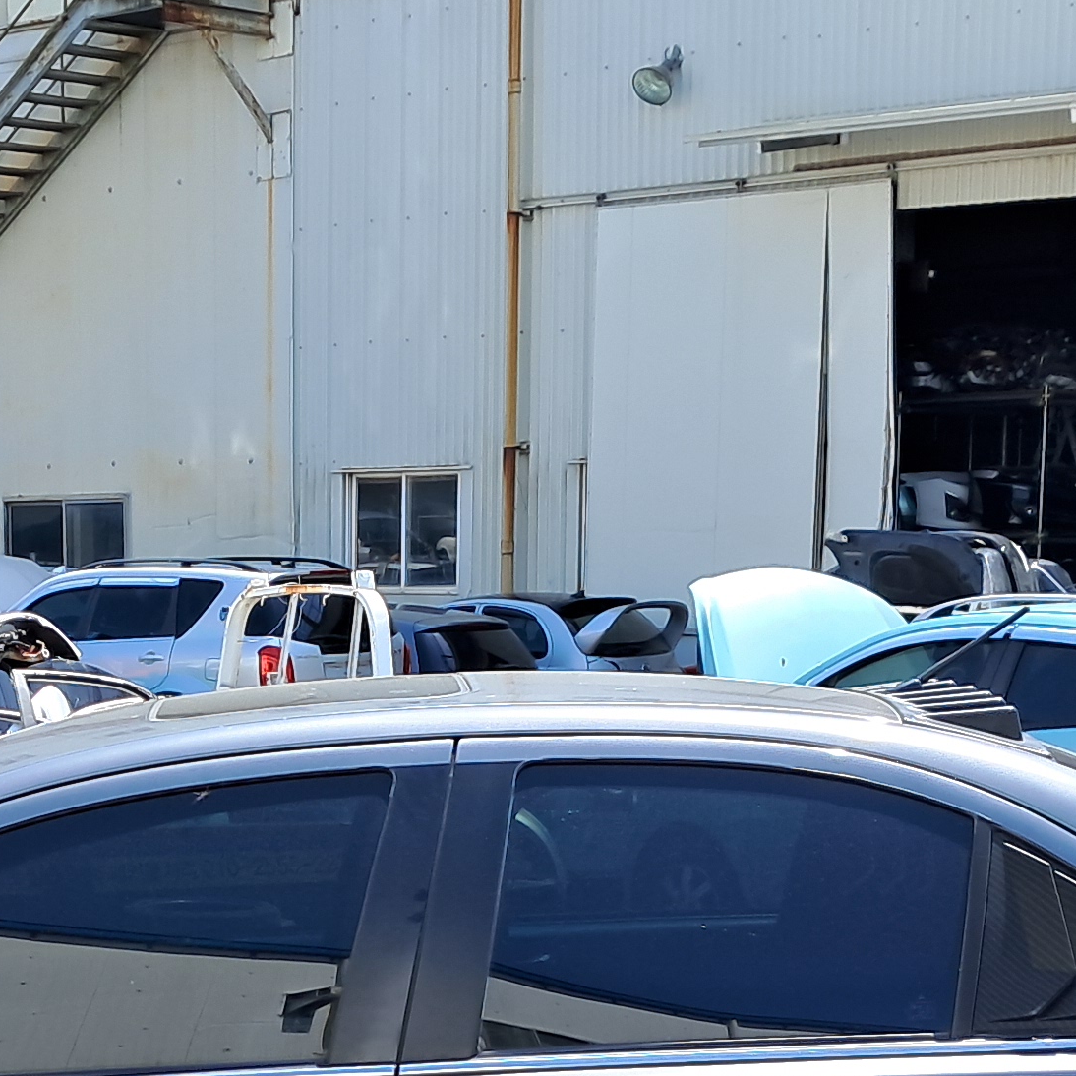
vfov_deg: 18.9
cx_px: 231
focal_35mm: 89
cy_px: 1108
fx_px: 3130
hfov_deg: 19.3
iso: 50
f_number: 1.8
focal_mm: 4
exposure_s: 1/412
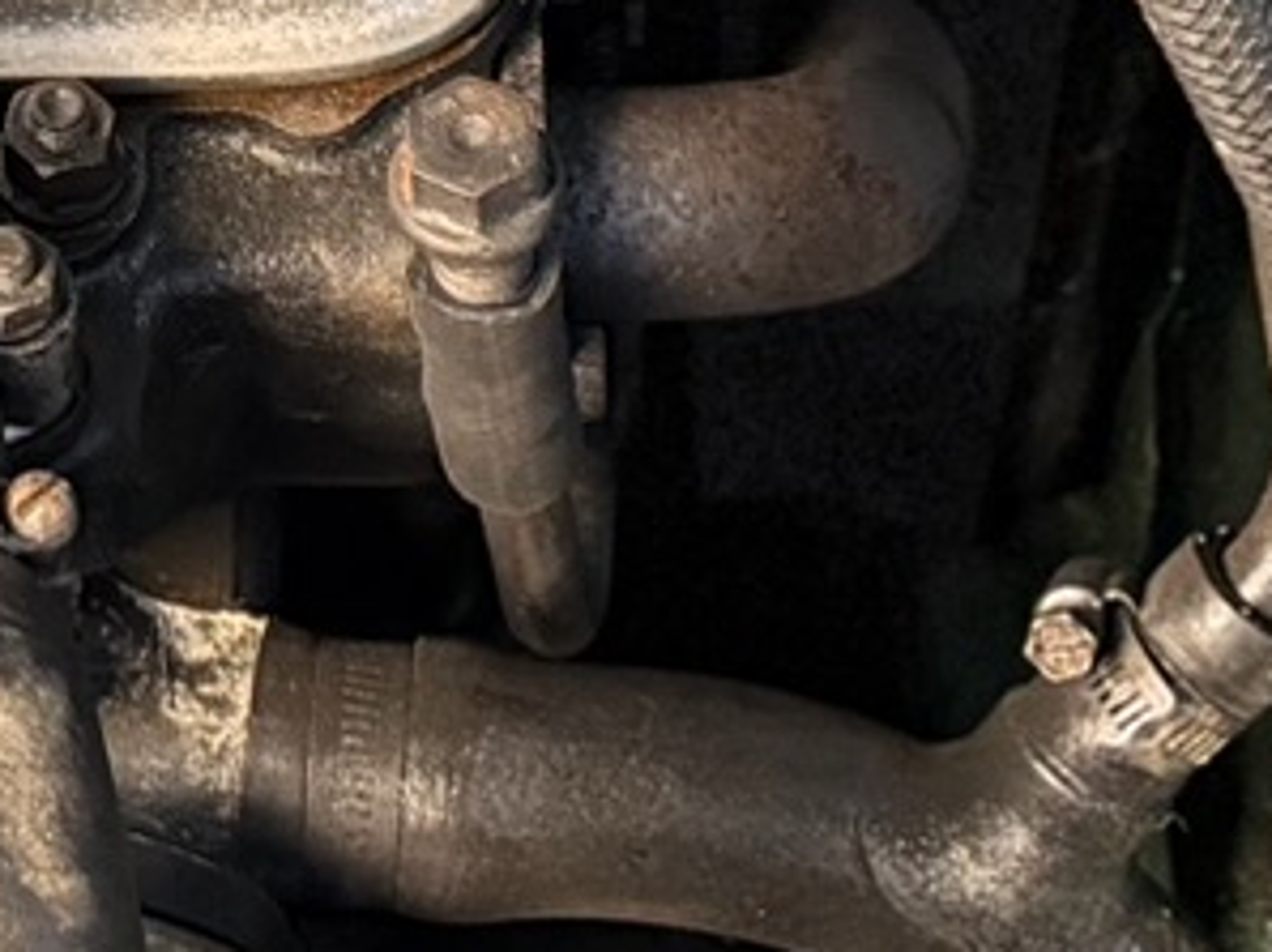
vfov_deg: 8.9
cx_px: 73
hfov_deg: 11.9
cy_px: -192
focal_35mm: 165
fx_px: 6058
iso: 640
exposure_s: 1/33
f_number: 1.78
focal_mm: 6.76
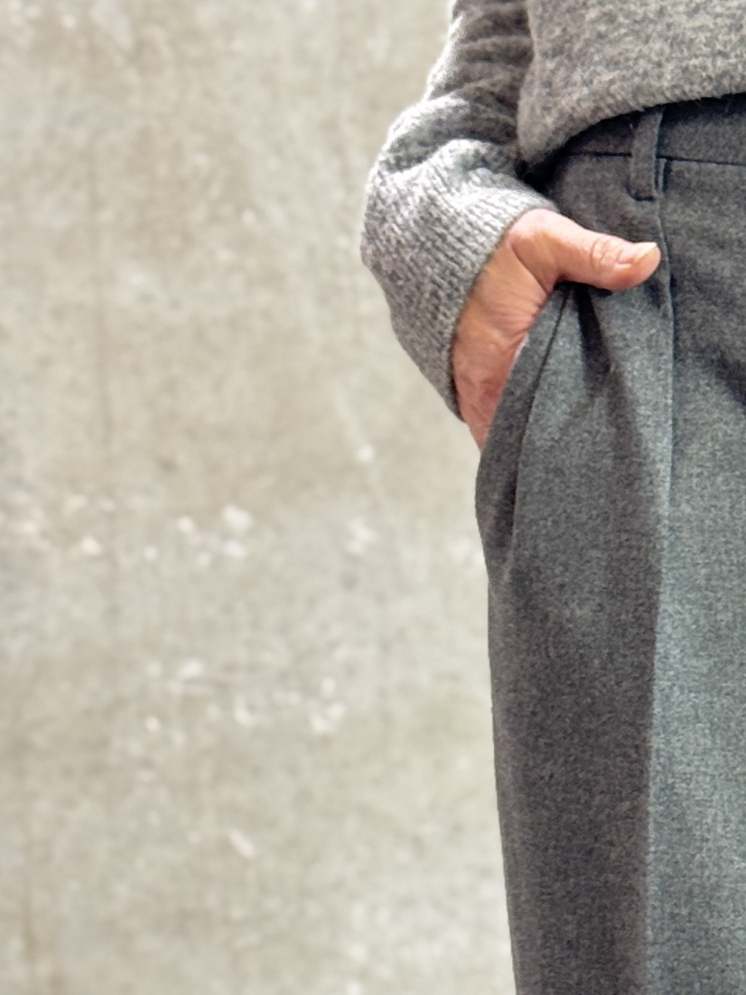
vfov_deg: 12.8
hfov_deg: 9.6
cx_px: 1064
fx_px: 4309
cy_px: 1186
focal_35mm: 150
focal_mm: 6.76
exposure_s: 1/50
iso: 125
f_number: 1.78
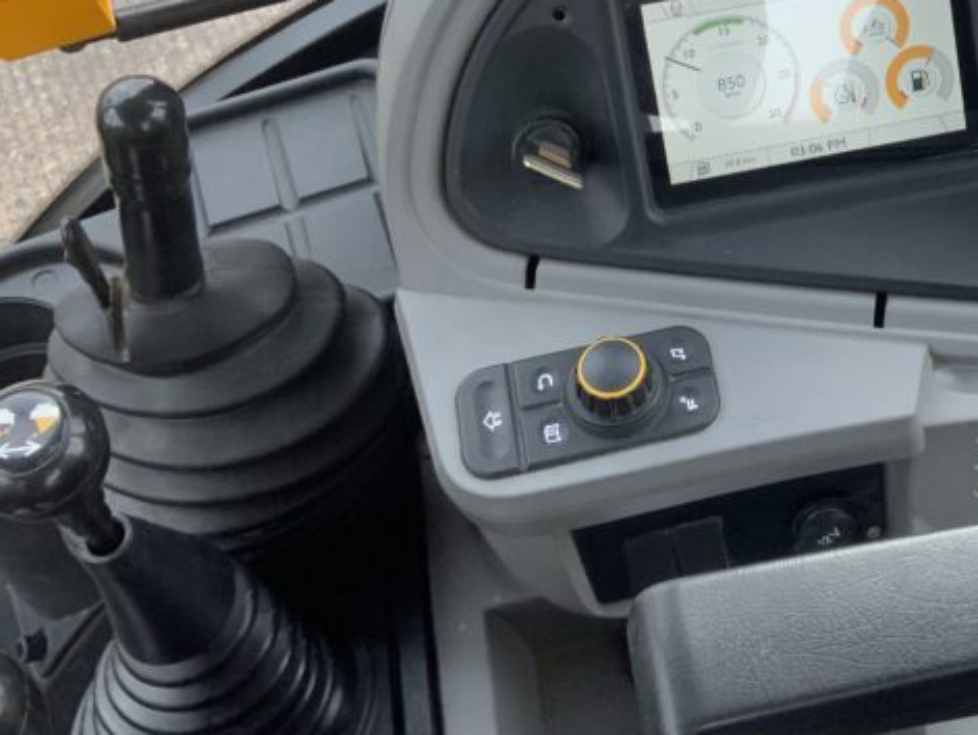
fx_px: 1781
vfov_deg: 22.8
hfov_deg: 29.5
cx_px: 868
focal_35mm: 63
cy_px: 87
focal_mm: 3
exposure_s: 1/122
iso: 25
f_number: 1.8
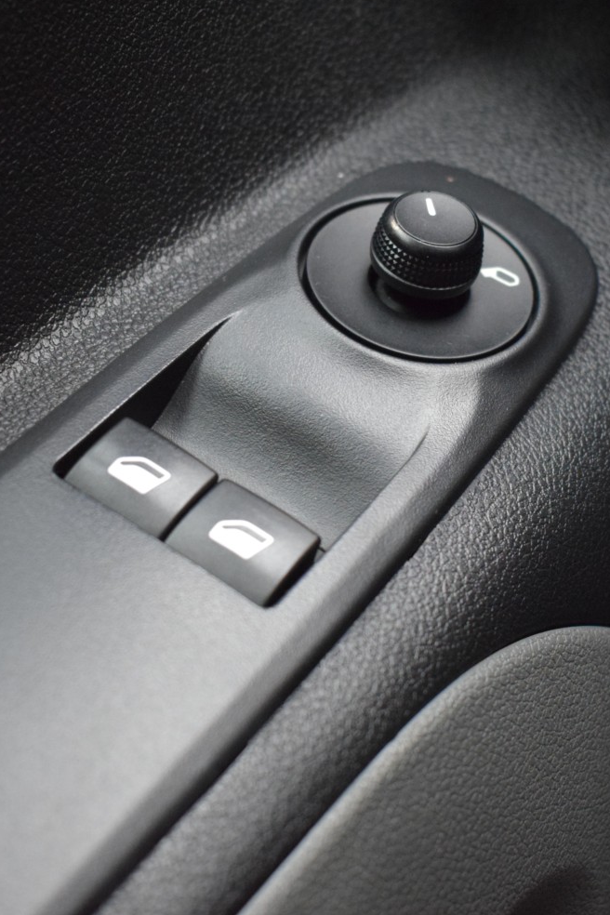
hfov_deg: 22.0
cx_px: 330
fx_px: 1570
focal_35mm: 62
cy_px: 458
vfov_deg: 32.5
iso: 2800
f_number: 4
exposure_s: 1/60
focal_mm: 27
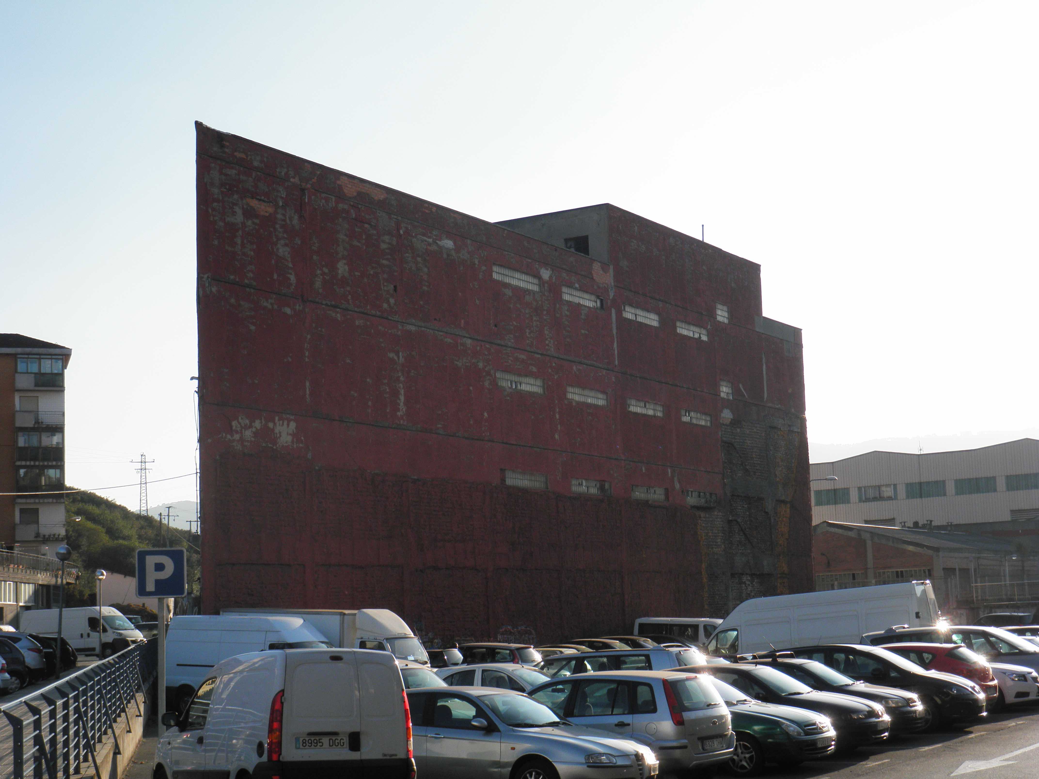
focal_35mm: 59
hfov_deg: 32.7
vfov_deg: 24.8
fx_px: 1771
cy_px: 390
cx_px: 520
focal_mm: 10.4
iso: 80
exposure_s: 1/500
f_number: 4.5
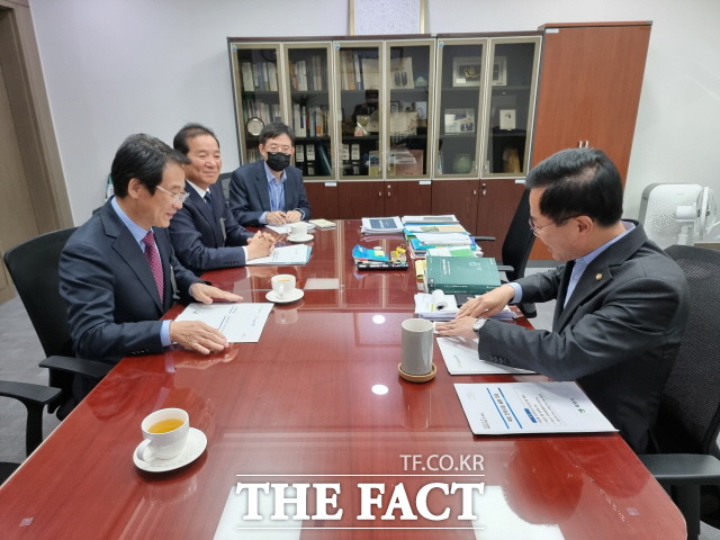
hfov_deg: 71.6
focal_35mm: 24
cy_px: 270
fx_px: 499
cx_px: 360
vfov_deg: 56.8
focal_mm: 6.7
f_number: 1.8
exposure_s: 1/120
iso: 320
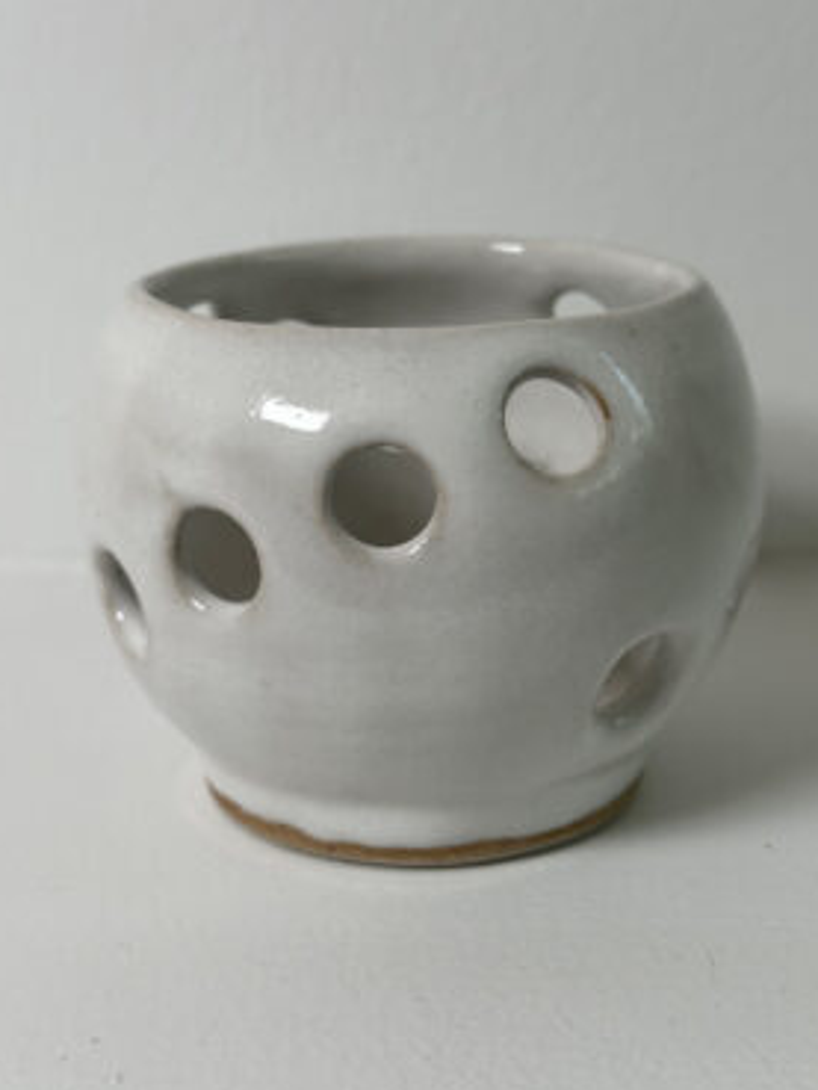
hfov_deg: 28.0
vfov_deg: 36.8
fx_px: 1637
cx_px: 402
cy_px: 517
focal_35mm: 52
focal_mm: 6.86
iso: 64
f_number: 1.78
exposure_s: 1/121
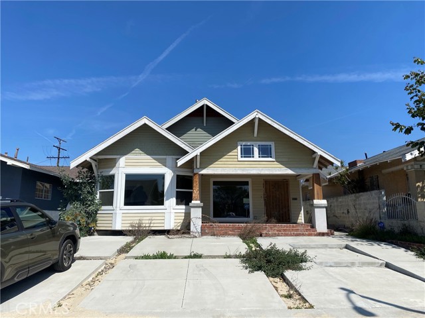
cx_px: 212
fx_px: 319
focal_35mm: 26
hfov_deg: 67.3
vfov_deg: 53.1
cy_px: 159
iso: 32
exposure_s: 1/5025
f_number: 1.8
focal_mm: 4.25
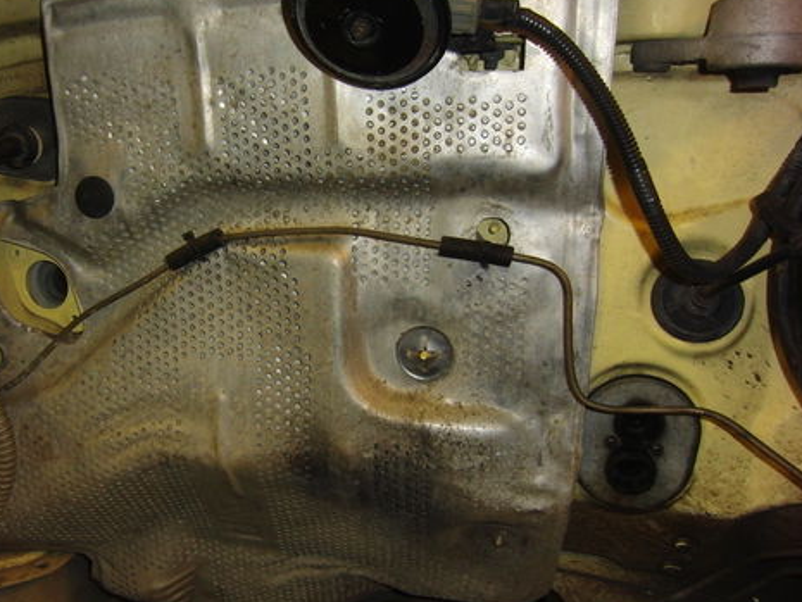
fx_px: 765
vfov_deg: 43.0
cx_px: 264
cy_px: 305
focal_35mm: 33
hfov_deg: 54.2
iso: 200
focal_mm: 4.3
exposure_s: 1/40
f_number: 3.2
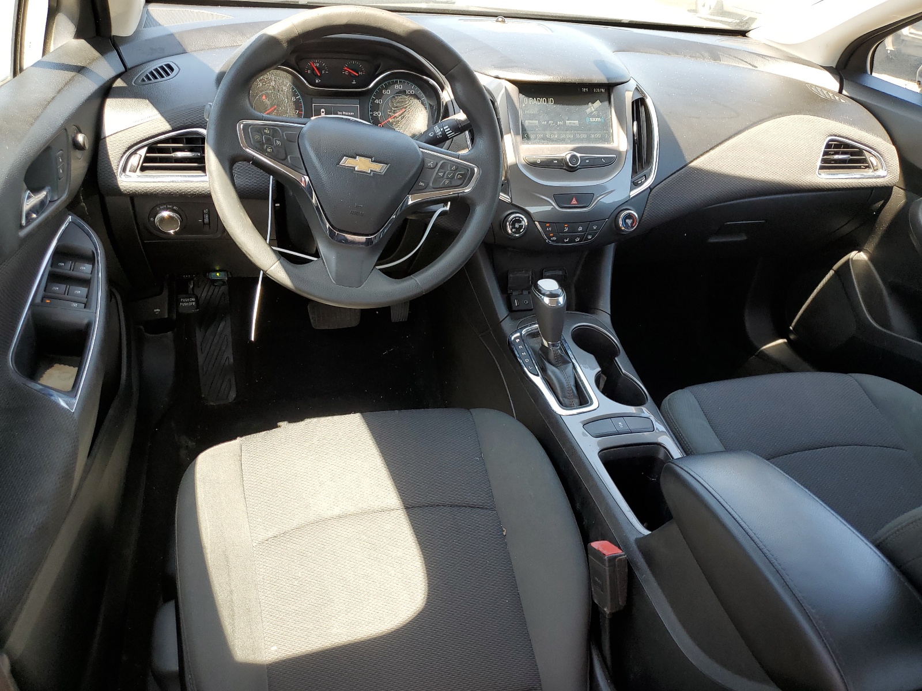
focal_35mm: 26
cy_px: 346
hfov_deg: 67.3
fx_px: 693
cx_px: 461
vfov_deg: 53.1
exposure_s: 1/182
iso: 50
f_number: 1.5
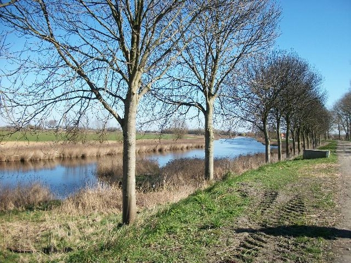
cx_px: 176
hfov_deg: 56.8
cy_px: 132
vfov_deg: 44.2
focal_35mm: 32
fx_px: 324
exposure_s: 1/100
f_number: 8.8
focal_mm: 5.7
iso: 80
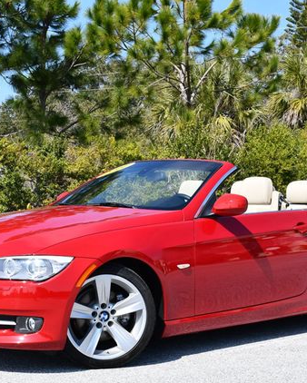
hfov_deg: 20.7
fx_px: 840
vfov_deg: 25.7
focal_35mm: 74
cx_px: 147
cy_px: 192
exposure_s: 1/250
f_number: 8
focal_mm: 26
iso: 125
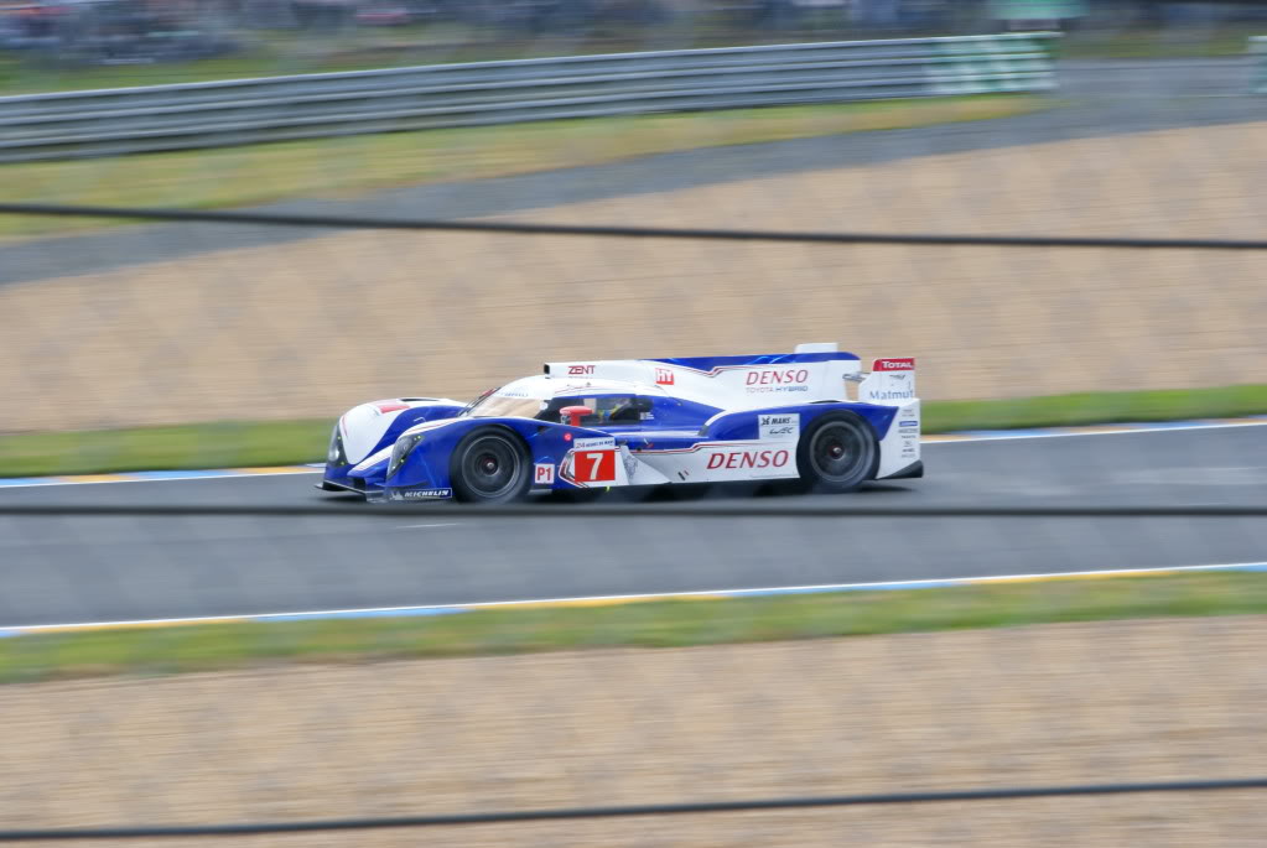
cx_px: 634
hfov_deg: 10.5
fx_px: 6872
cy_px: 424
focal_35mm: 195
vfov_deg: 7.1
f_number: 18
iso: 400
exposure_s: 1/125
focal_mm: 130
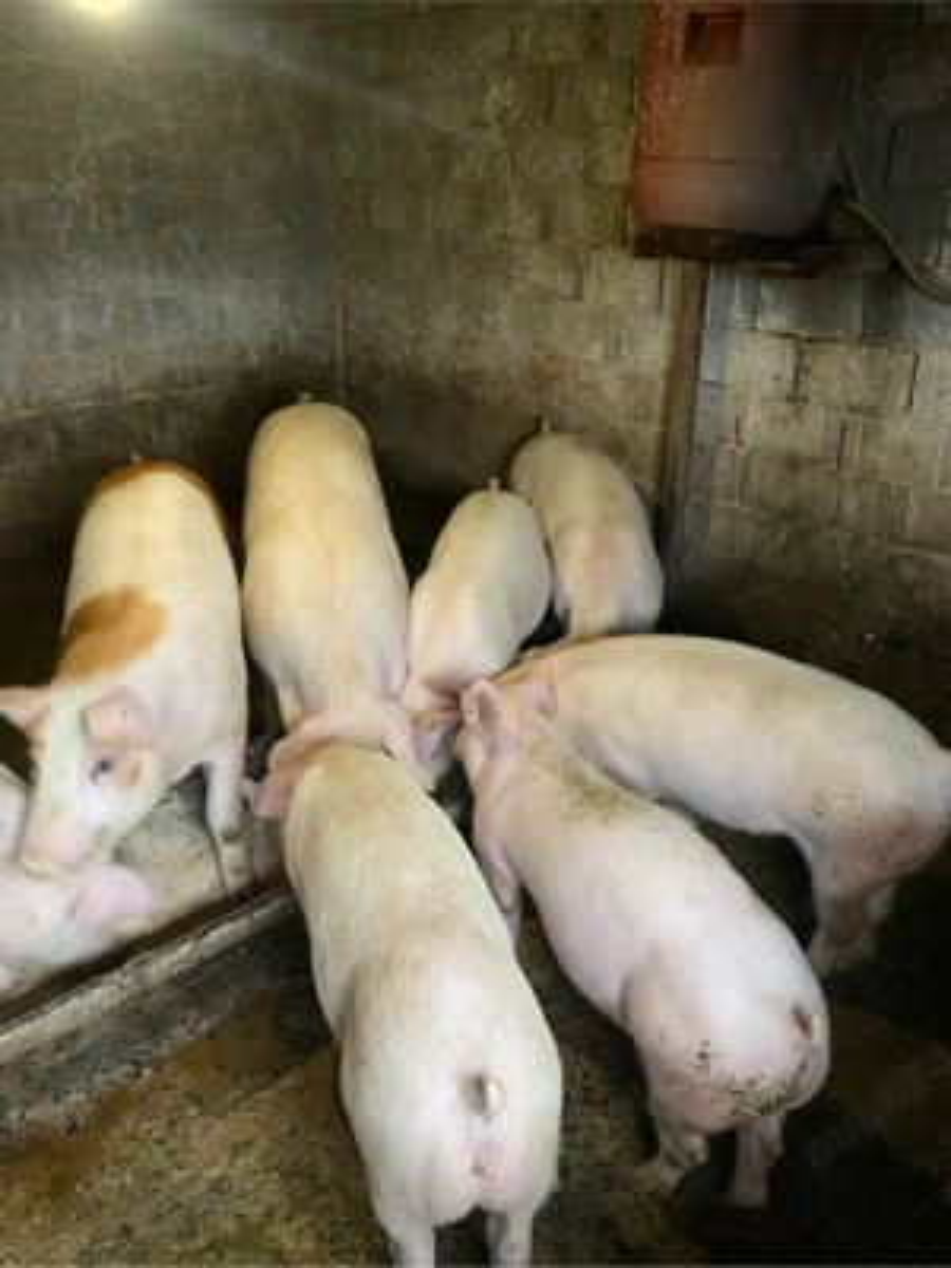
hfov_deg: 53.1
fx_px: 952
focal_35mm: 26
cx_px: 476
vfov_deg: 67.3
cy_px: 634
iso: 500
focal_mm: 4.25
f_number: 1.8
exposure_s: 1/25
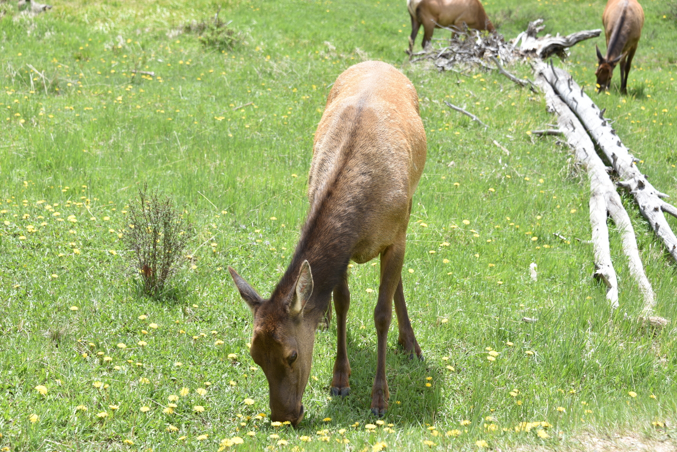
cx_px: 338
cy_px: 226
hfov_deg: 28.1
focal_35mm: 72
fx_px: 1354
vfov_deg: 18.9
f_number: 7.1
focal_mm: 72
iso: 100
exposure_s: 1/200
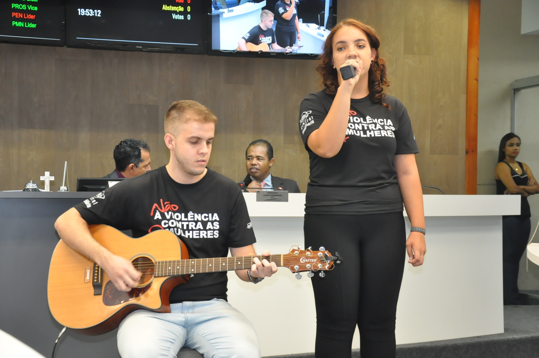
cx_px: 270
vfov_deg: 18.9
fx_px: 1077
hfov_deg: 28.1
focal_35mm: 72
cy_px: 179
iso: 2000
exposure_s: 1/80
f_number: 5
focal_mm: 48
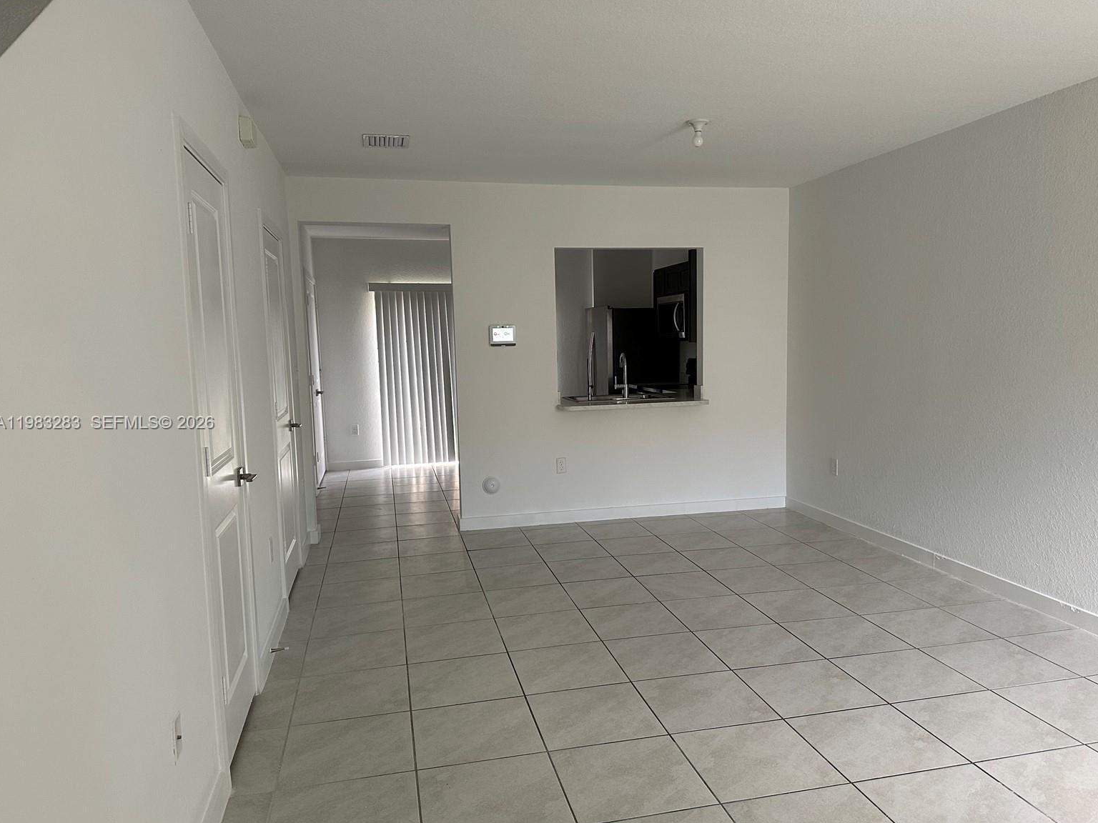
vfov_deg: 54.9
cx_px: 563
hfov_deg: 69.4
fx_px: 793
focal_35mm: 25
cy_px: 424
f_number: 1.78
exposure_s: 1/71
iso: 250
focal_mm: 6.86
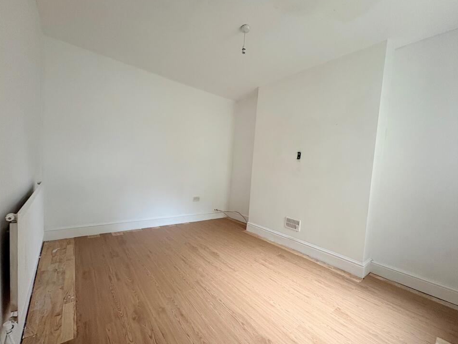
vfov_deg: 81.7
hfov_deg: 98.2
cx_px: 227
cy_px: 178
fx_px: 198
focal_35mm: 15
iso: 250
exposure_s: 1/60
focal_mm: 2.22
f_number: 2.2
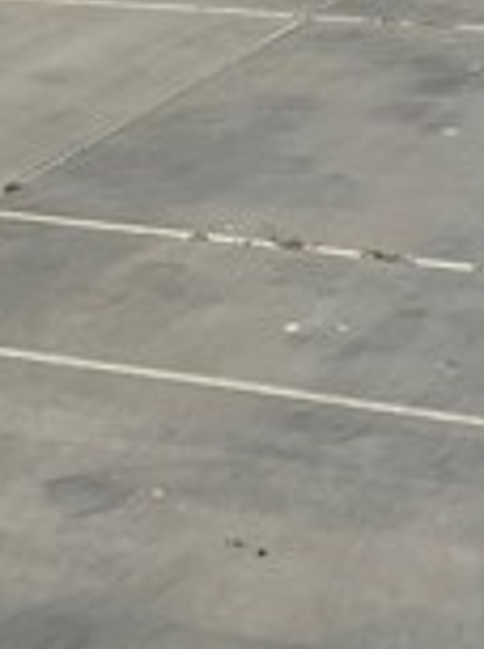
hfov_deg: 13.5
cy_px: -573
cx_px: 225
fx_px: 2041
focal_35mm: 109
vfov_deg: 15.2
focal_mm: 5.1
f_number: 1.6
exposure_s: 1/4310
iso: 50
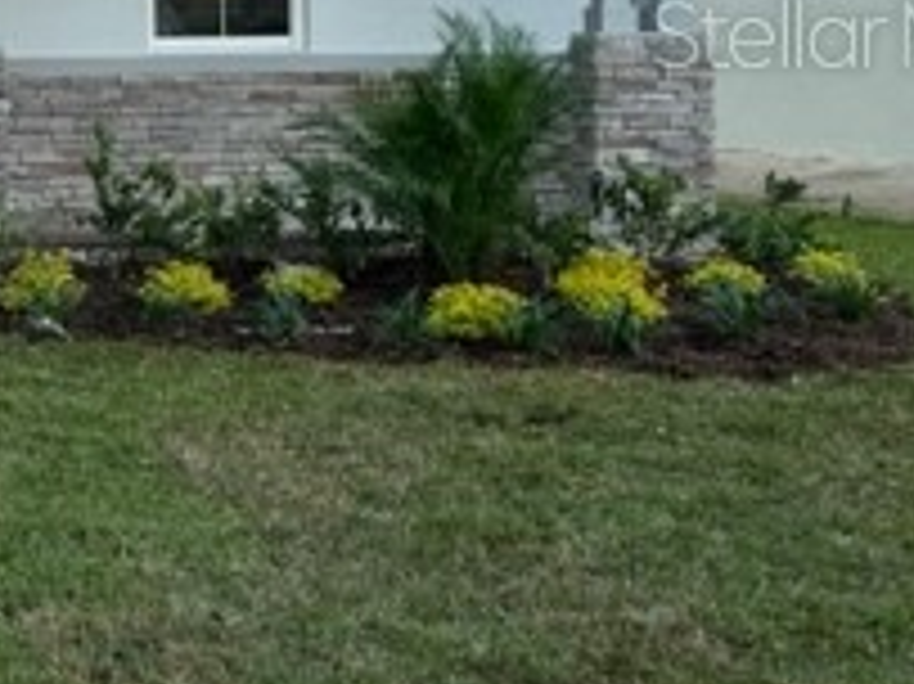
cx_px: -365
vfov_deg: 17.6
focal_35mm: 82
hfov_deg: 21.0
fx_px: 2164
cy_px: 32
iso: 40
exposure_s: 1/279
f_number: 1.6
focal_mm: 5.1
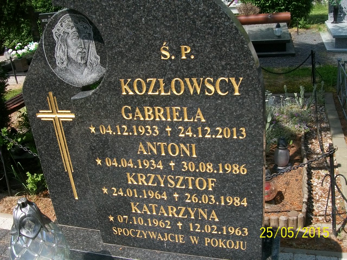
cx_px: 174
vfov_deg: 39.7
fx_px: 361
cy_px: 130
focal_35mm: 36
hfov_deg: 51.4
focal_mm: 6
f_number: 4.8
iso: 80
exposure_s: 1/400
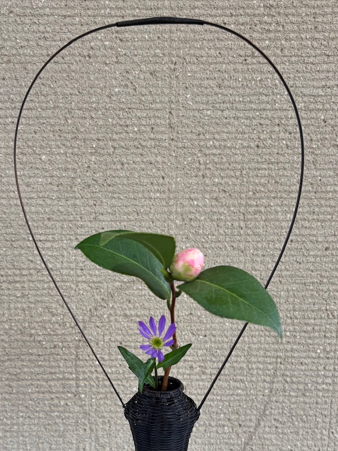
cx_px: 141
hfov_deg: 32.8
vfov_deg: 42.5
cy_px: 291
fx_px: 573
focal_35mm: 44
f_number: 1.6
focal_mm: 5.96
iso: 125
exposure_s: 1/87
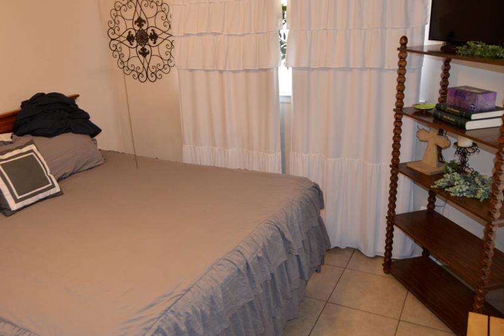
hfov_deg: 57.0
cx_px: 219
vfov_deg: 39.9
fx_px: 462
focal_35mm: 33
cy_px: 176
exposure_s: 1/60
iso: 800
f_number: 3.5
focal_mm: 18
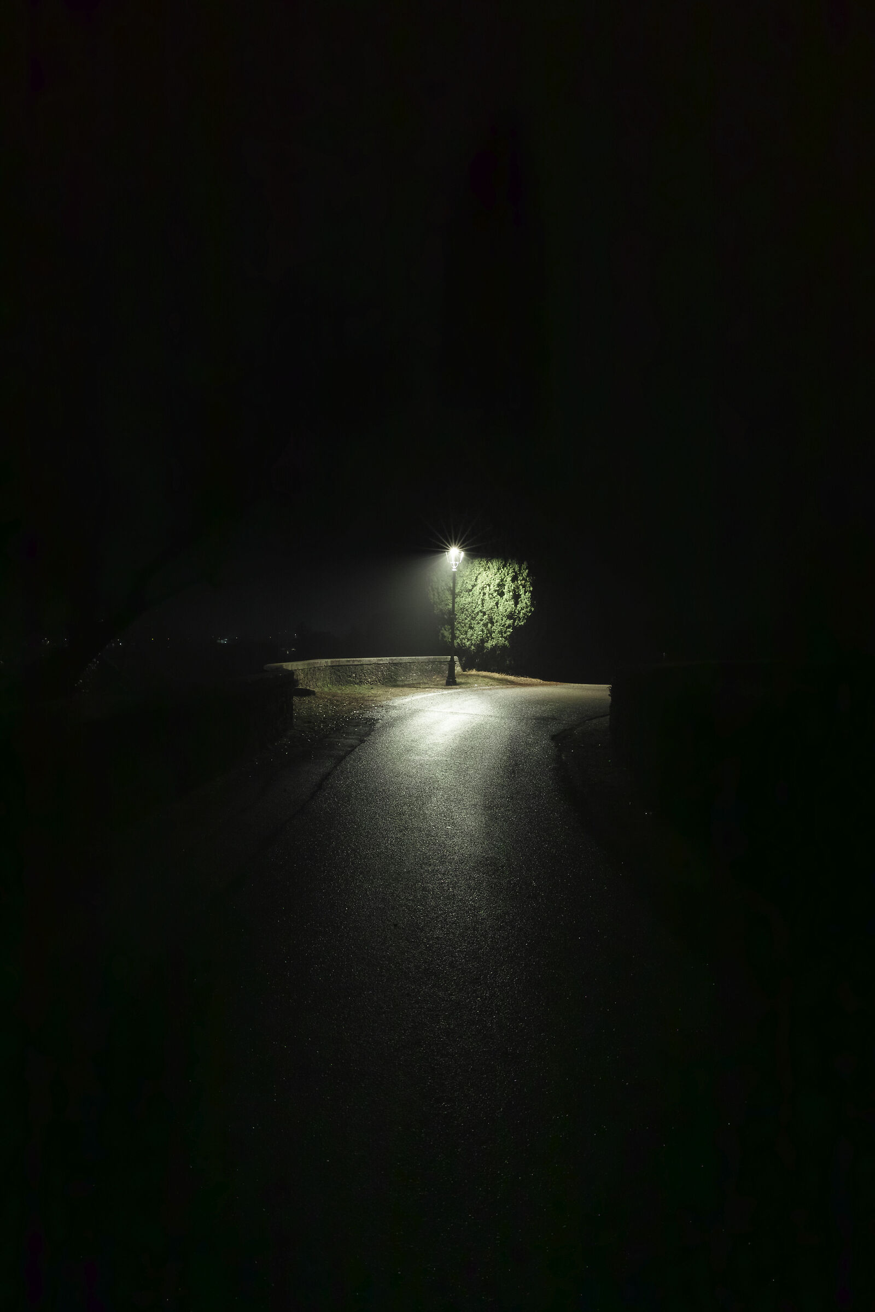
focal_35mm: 28
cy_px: 656
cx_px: 438
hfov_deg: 46.4
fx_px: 1021
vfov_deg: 65.5
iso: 100
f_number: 16
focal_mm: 19
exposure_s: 20
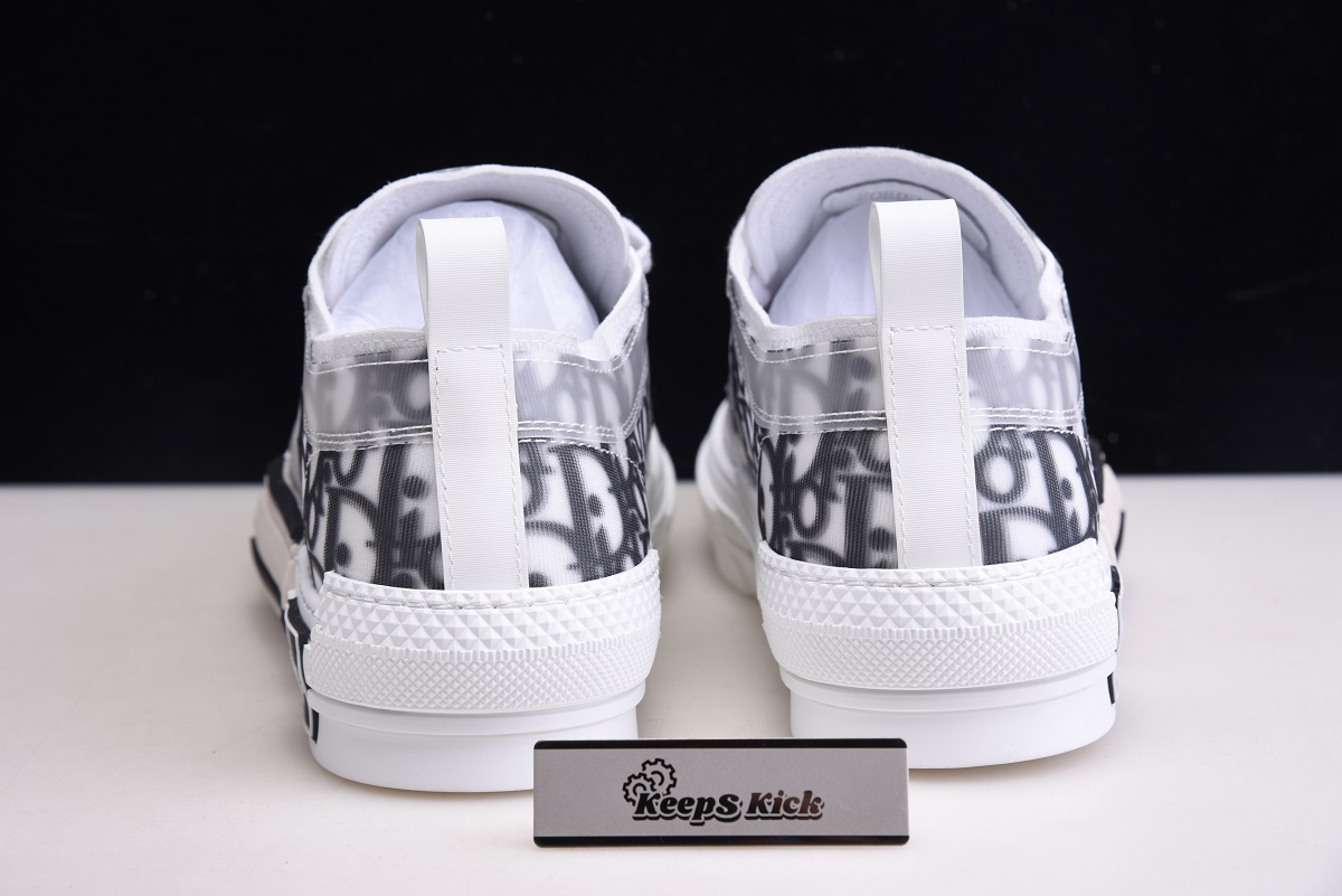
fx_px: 3915
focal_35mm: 105
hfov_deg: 19.4
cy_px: 448
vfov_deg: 13.1
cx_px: 671
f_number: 11
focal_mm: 105
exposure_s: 1/125
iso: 100
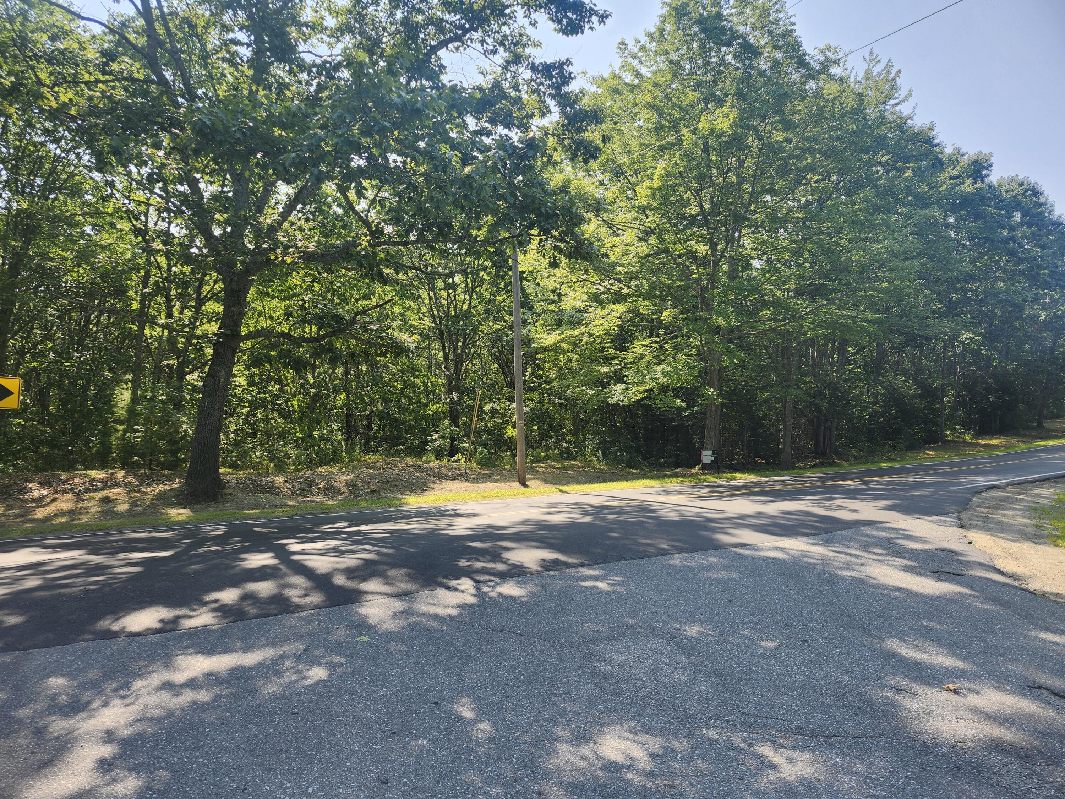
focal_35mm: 23
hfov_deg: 73.9
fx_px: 708
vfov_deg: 58.9
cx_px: 532
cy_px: 400
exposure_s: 1/509
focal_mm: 5.54
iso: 25
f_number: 1.8
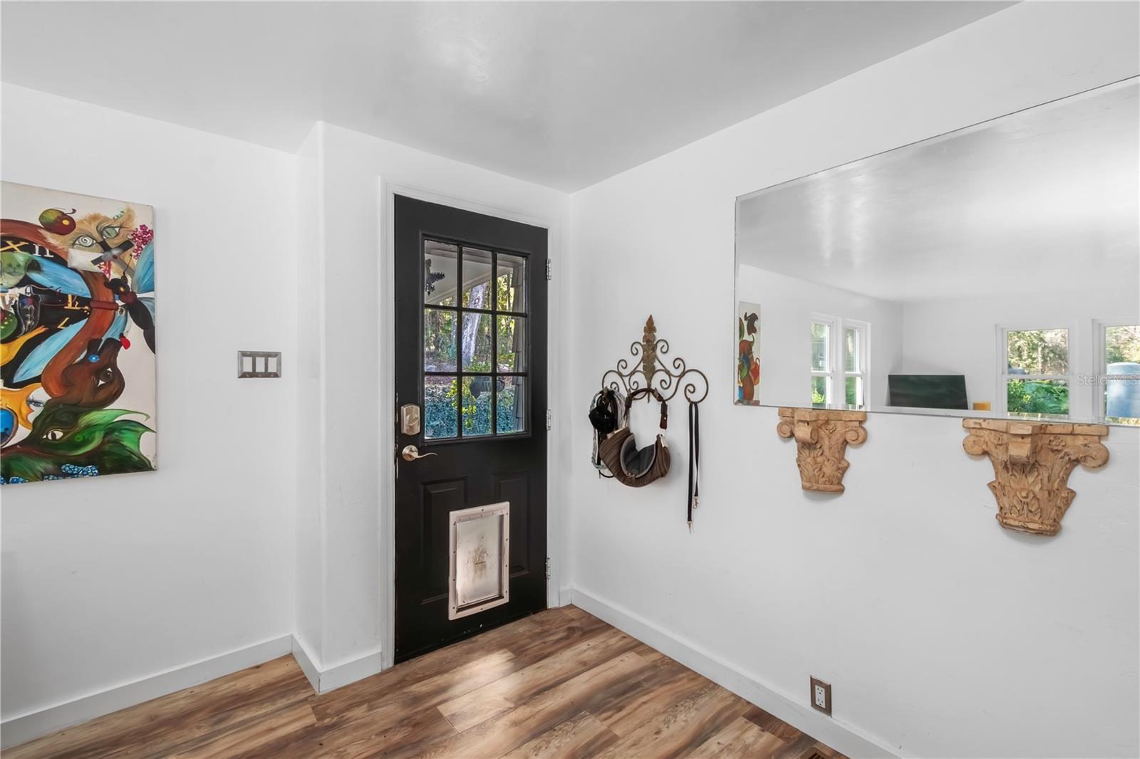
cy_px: 380
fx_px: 475
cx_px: 570
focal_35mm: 15
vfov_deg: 77.3
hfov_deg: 100.4
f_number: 9
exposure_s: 1/1.67
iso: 250
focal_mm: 10
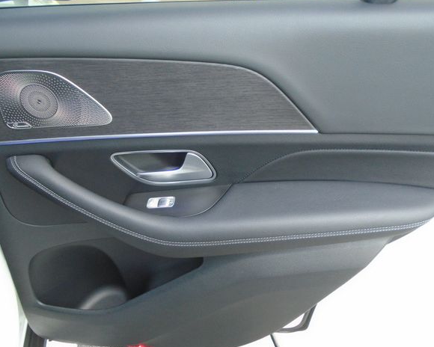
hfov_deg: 62.2
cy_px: 171
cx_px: 227
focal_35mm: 28
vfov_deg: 51.5
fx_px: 360
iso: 100
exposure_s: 1/30
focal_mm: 4.6
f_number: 3.2
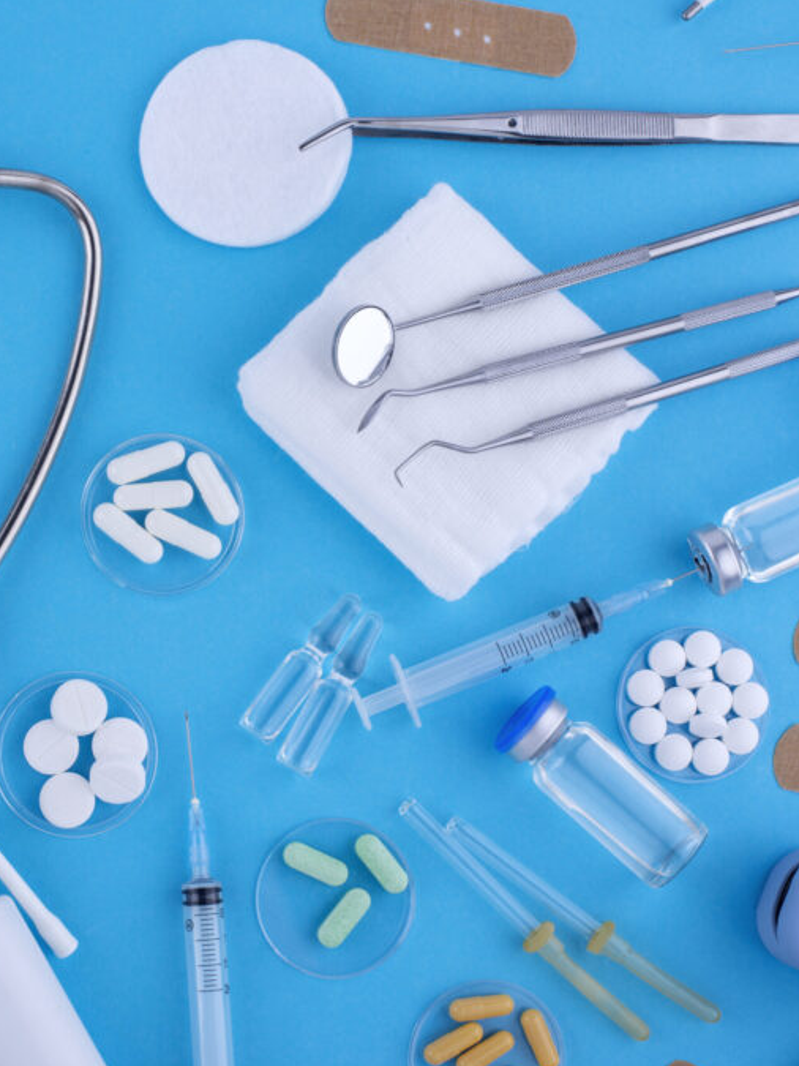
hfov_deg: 19.9
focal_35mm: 73
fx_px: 2247
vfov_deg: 26.7
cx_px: 131
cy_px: 537
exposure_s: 1/100
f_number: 10
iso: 100
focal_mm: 50
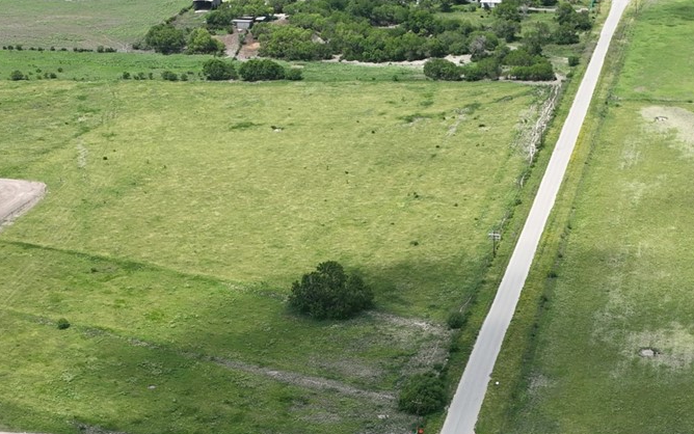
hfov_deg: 26.3
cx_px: 460
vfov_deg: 16.3
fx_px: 1476
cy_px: 465
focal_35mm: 78
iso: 130
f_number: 2.8
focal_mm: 12.29
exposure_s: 1/2000
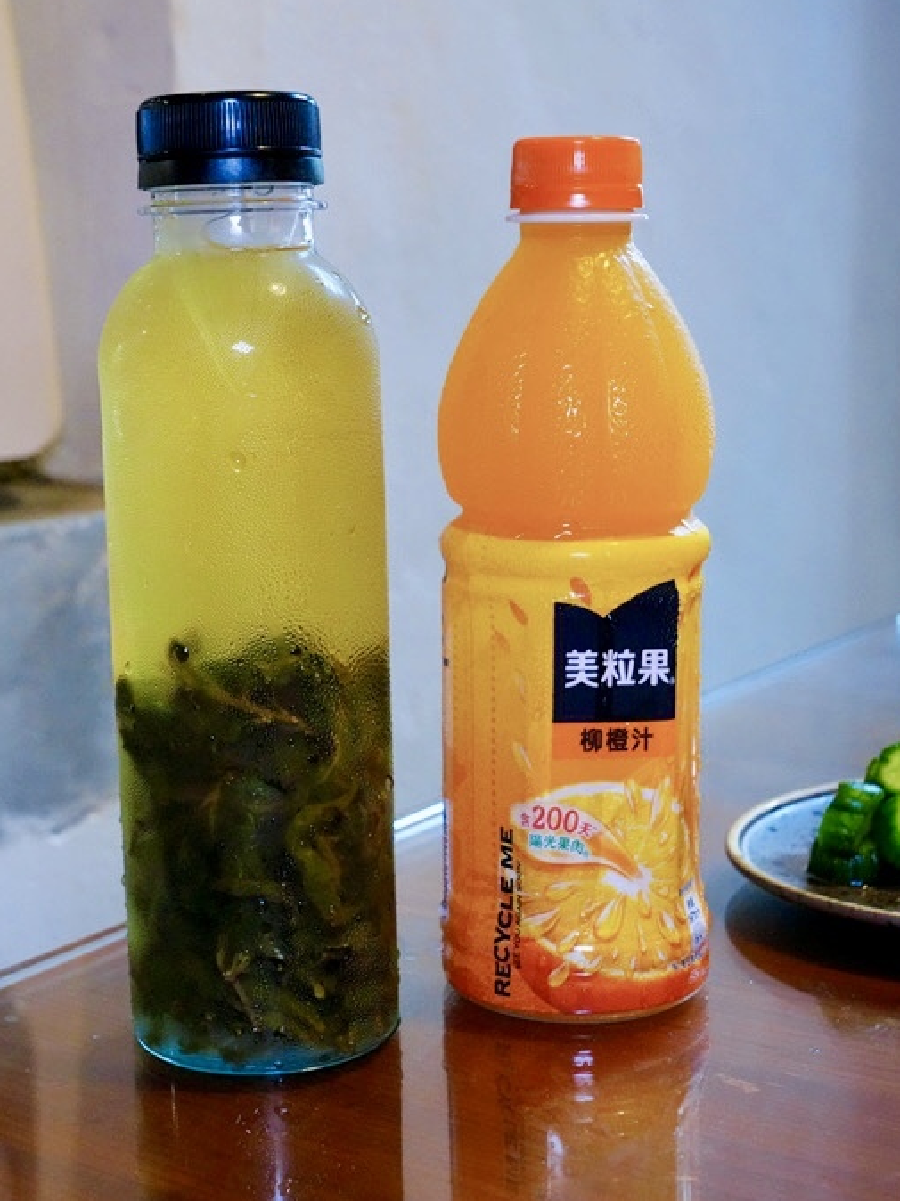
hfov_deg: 25.6
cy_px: 600
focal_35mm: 57
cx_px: 381
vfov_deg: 33.8
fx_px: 1977
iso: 6400
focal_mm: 39
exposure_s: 1/160
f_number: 8
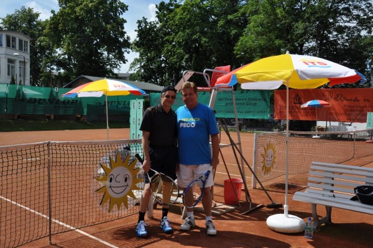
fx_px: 342
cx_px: 186
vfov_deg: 40.0
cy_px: 124
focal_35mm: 33
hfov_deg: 57.2
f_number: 10
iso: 200
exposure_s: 1/400
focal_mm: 22
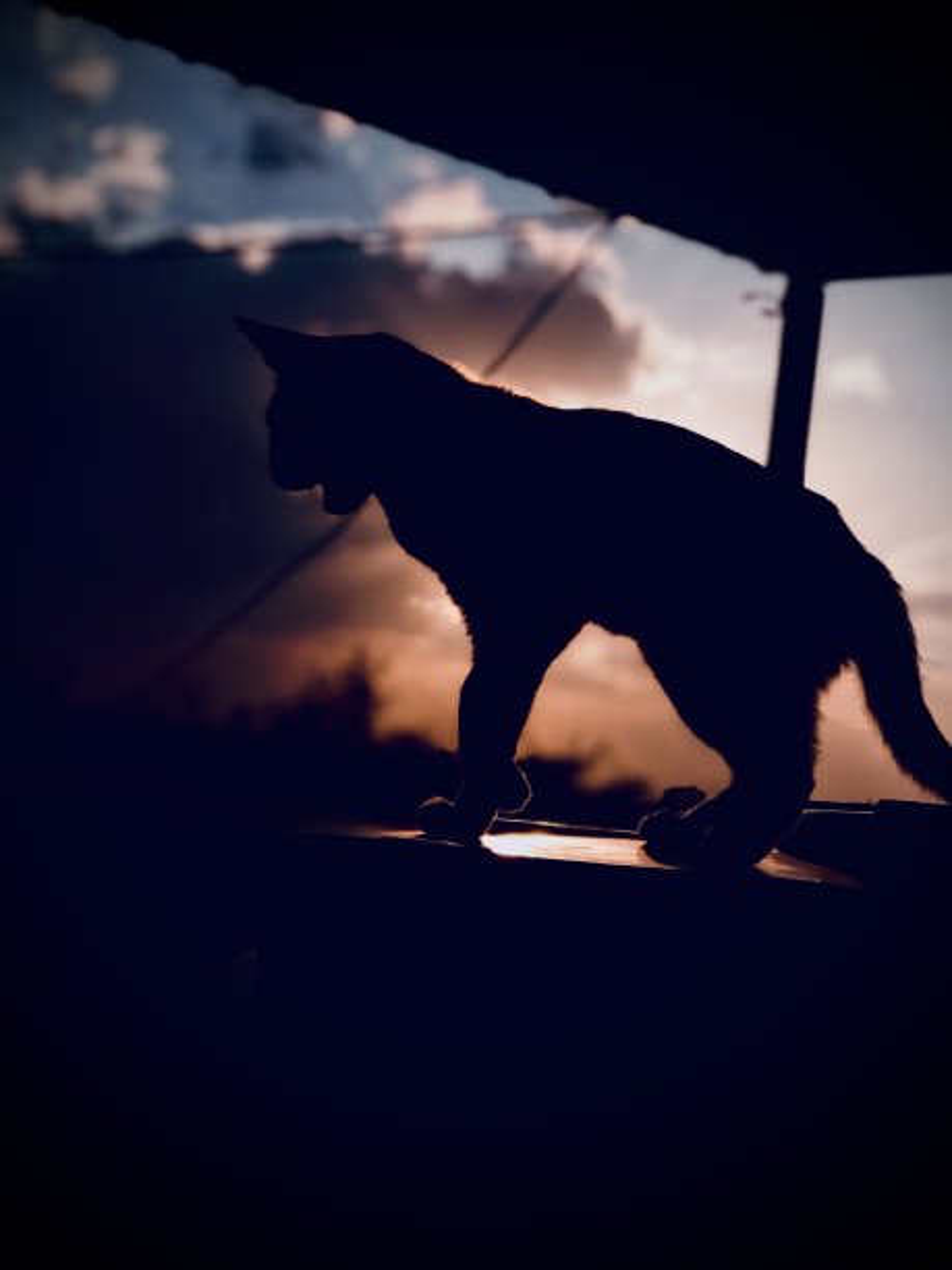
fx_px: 2090
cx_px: 476
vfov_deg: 33.8
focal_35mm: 57
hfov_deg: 25.7
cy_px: 635
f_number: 2.8
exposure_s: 1/812
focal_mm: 6.6
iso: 20
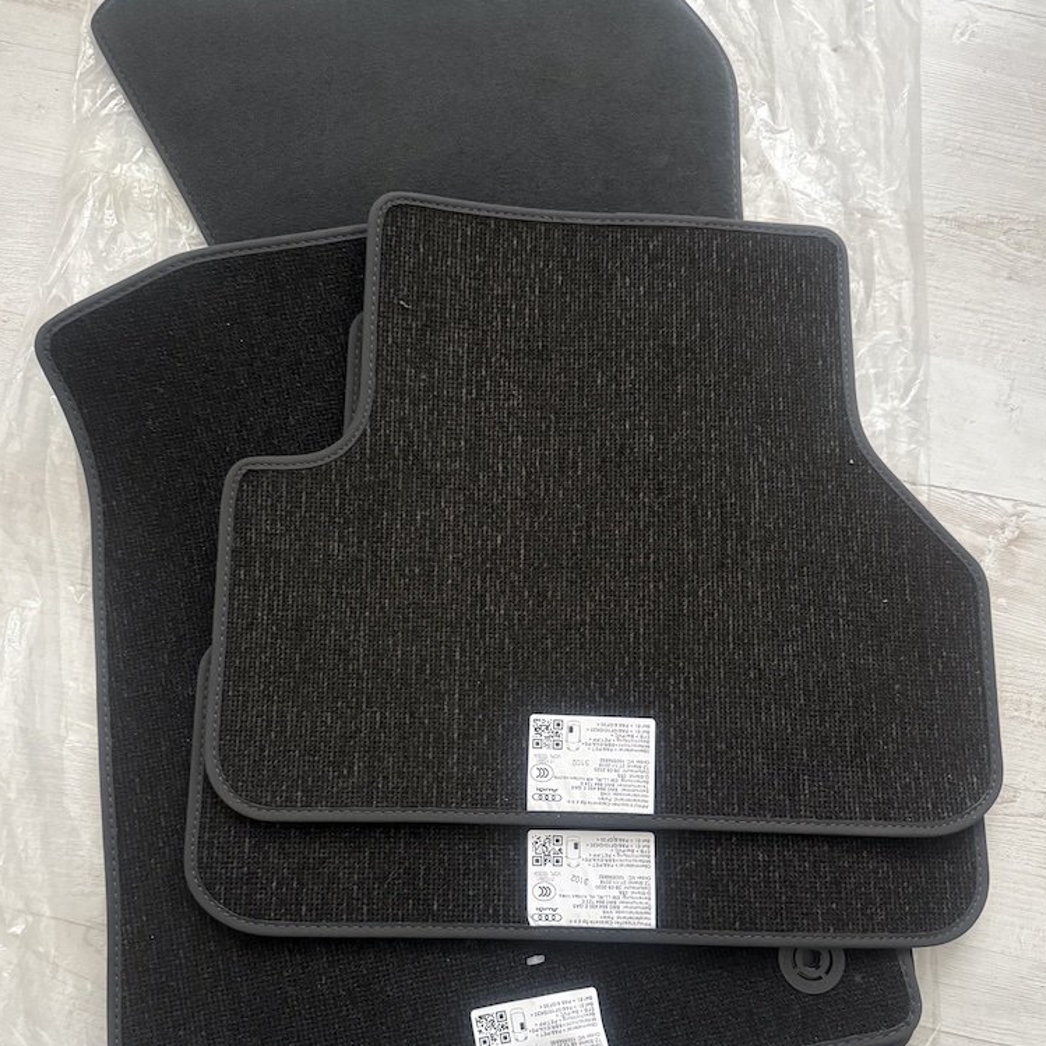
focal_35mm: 29
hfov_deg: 55.6
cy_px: 614
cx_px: 518
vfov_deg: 55.3
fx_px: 991
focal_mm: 6.76
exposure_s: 1/41
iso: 800
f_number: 1.78
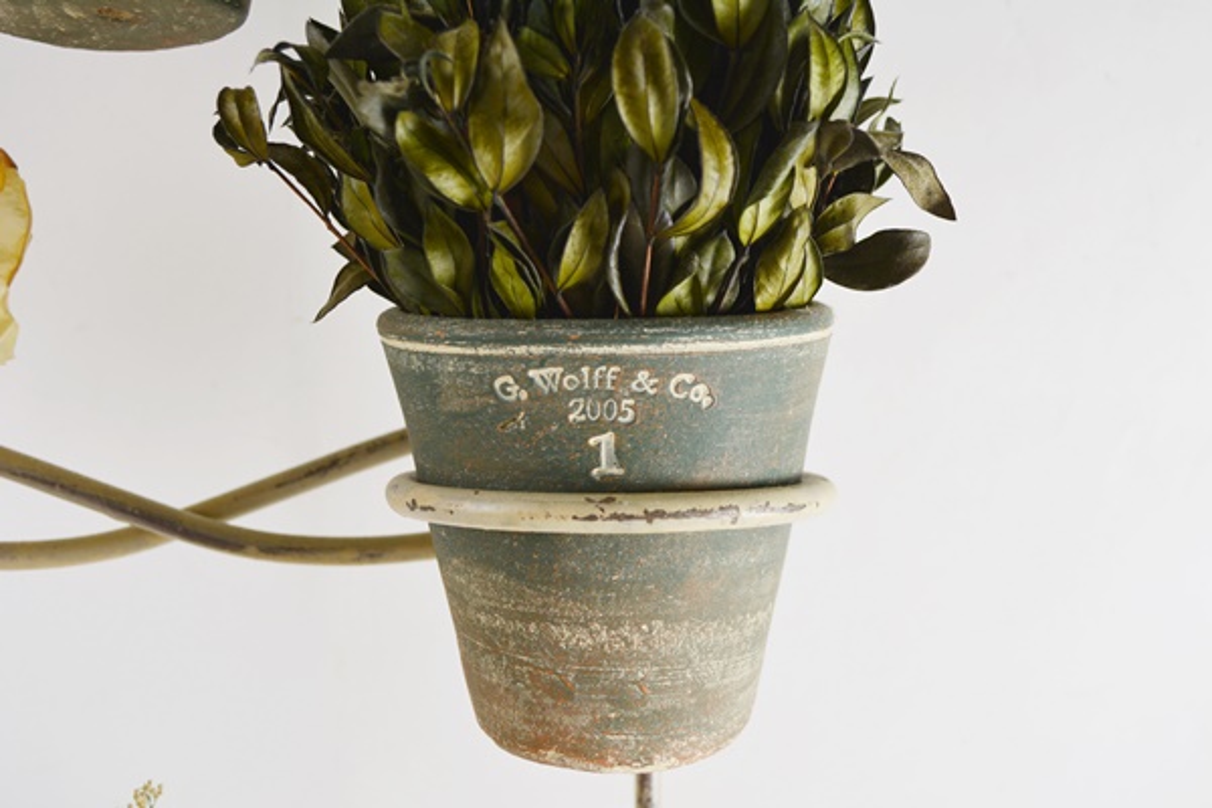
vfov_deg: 31.9
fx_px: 1414
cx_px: 606
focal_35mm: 42
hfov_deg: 46.4
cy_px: 404
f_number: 5.6
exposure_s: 1/125
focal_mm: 28
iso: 220
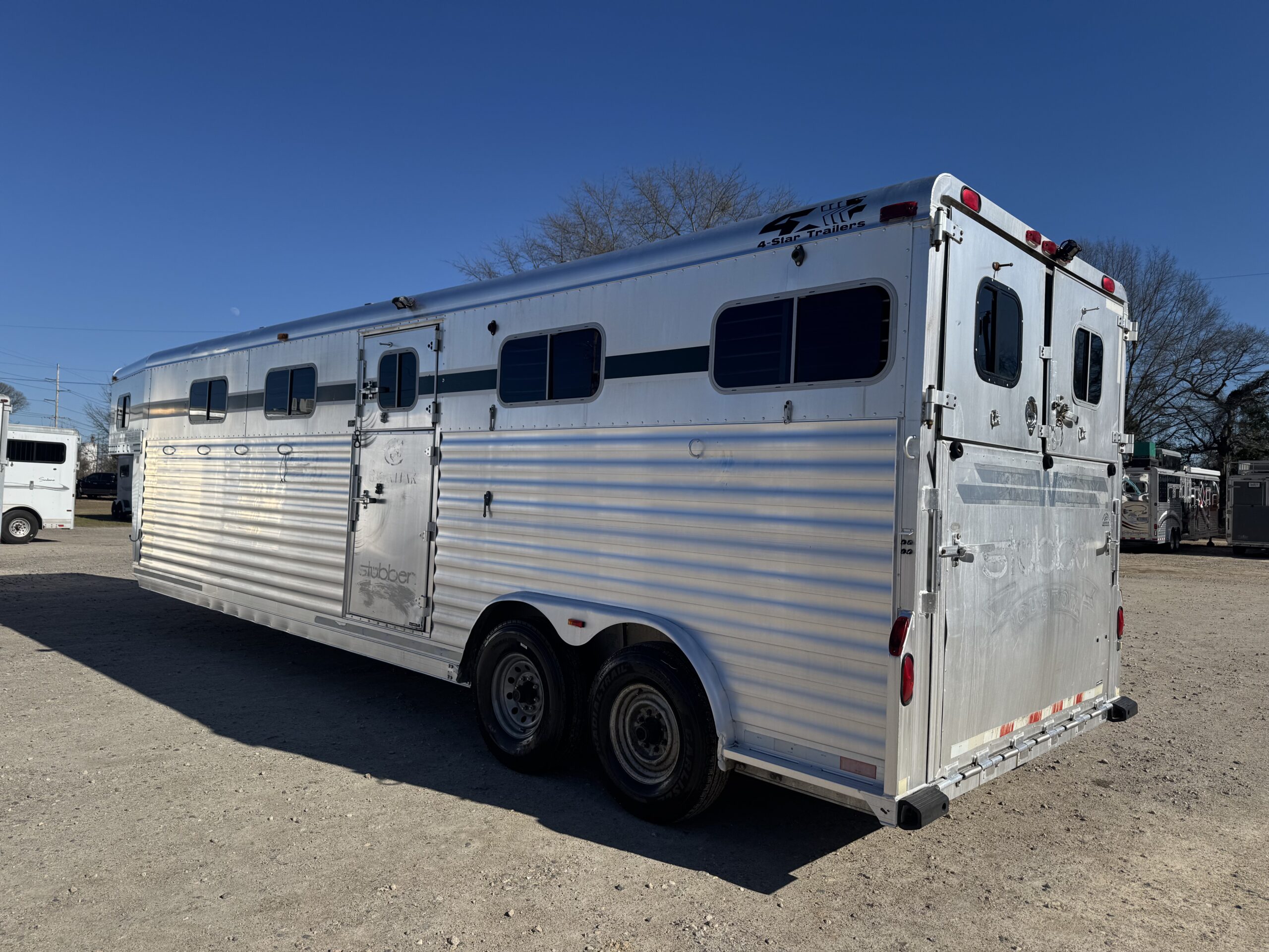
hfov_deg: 71.6
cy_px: 476
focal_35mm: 24
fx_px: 880
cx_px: 634
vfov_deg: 56.8
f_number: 1.78
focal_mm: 6.76
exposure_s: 1/7937
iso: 80
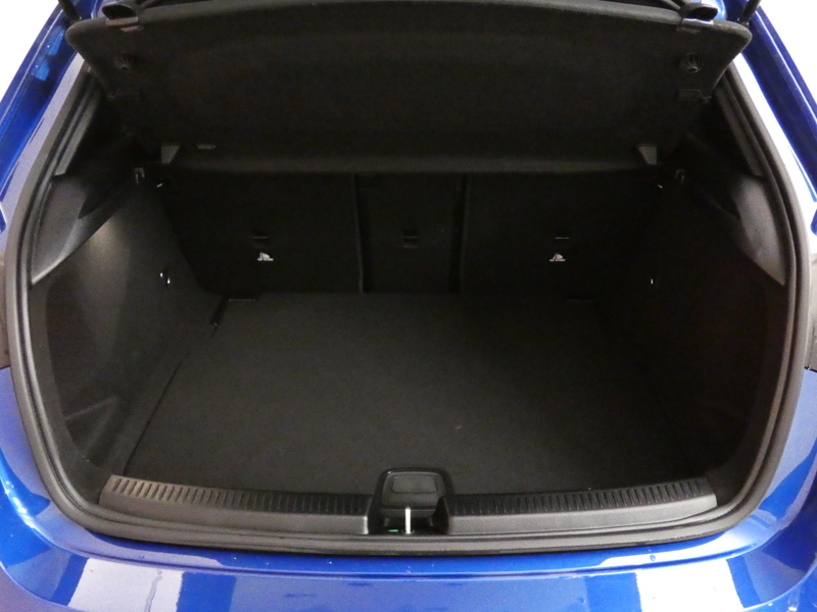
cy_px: 306
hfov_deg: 60.0
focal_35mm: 30
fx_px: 708
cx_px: 408
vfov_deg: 46.8
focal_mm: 5.3
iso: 3200
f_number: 3.3
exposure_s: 1/25
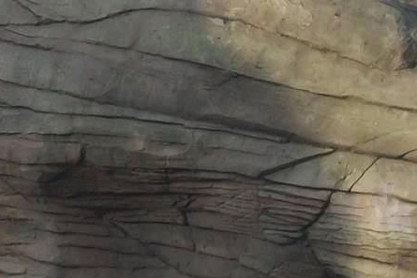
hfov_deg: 7.1
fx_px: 3337
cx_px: -130
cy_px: 232
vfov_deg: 4.8
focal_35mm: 288
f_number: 4.6
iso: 192
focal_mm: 13.7
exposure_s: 1/500
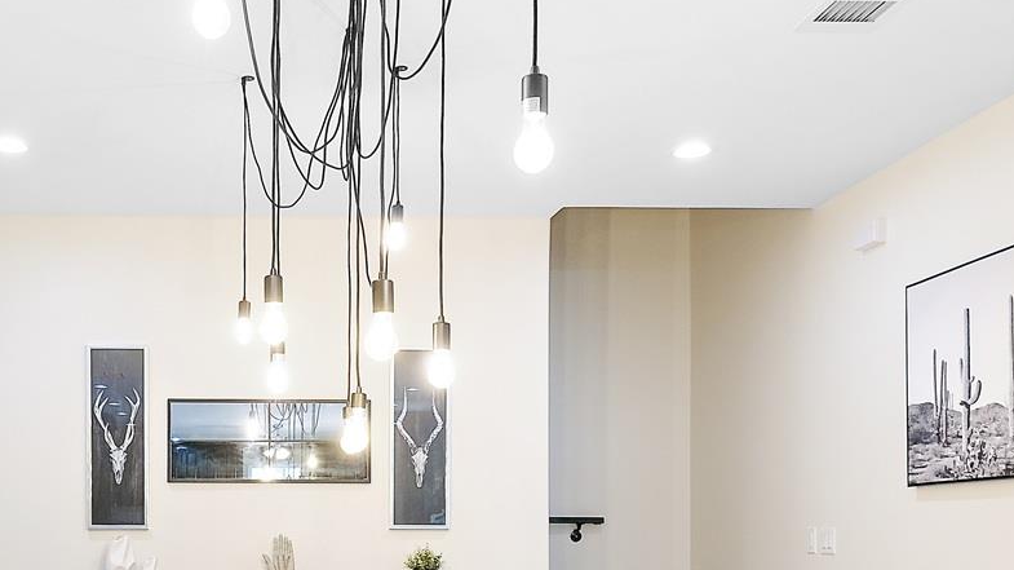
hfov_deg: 48.0
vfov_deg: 26.9
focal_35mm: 41
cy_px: 606
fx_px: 1102
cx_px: 287
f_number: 4
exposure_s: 1/30
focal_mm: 10
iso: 640
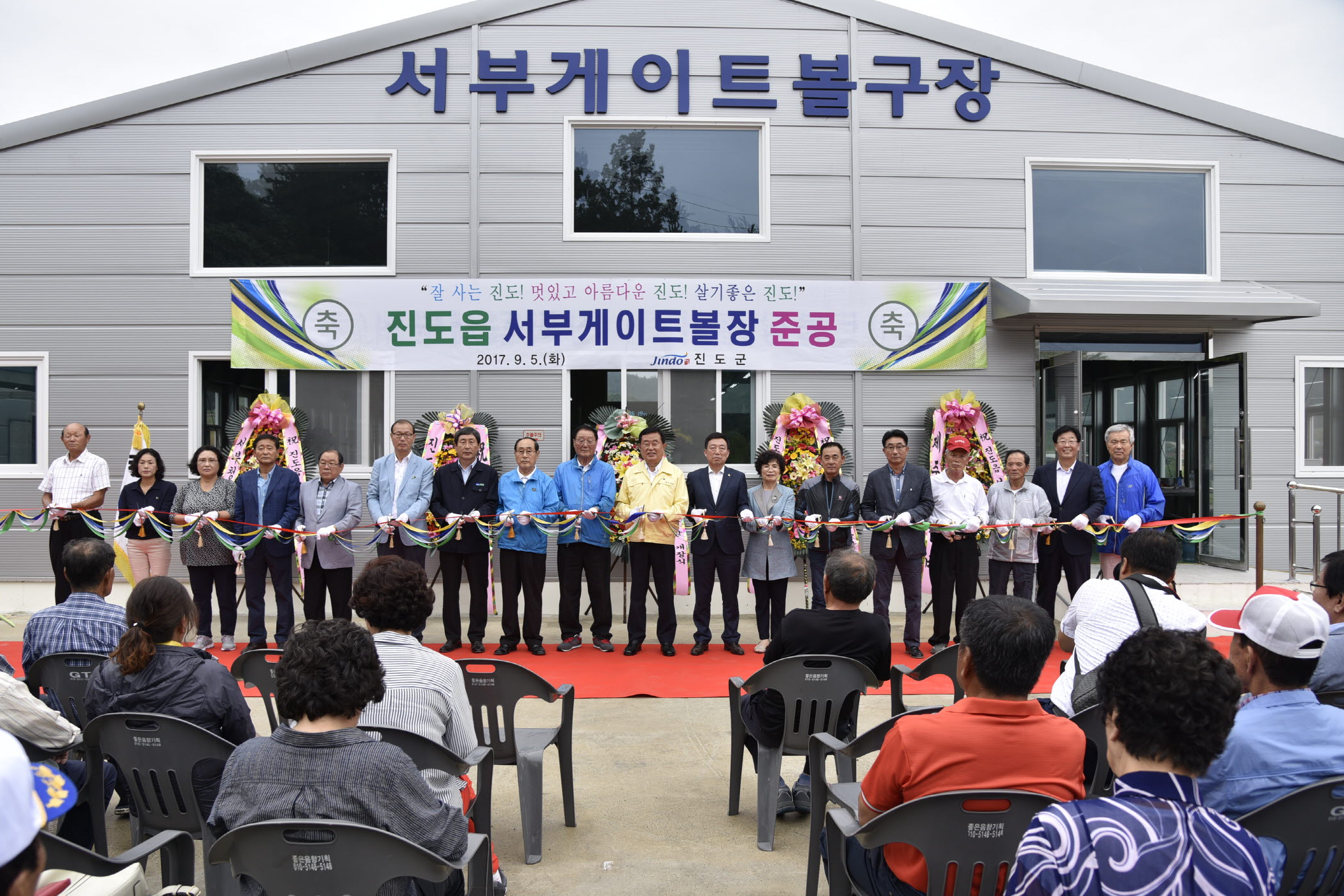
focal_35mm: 25
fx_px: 933
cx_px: 651
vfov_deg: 51.3
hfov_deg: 71.5
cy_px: 461
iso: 64
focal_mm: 24
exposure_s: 1/125
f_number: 5
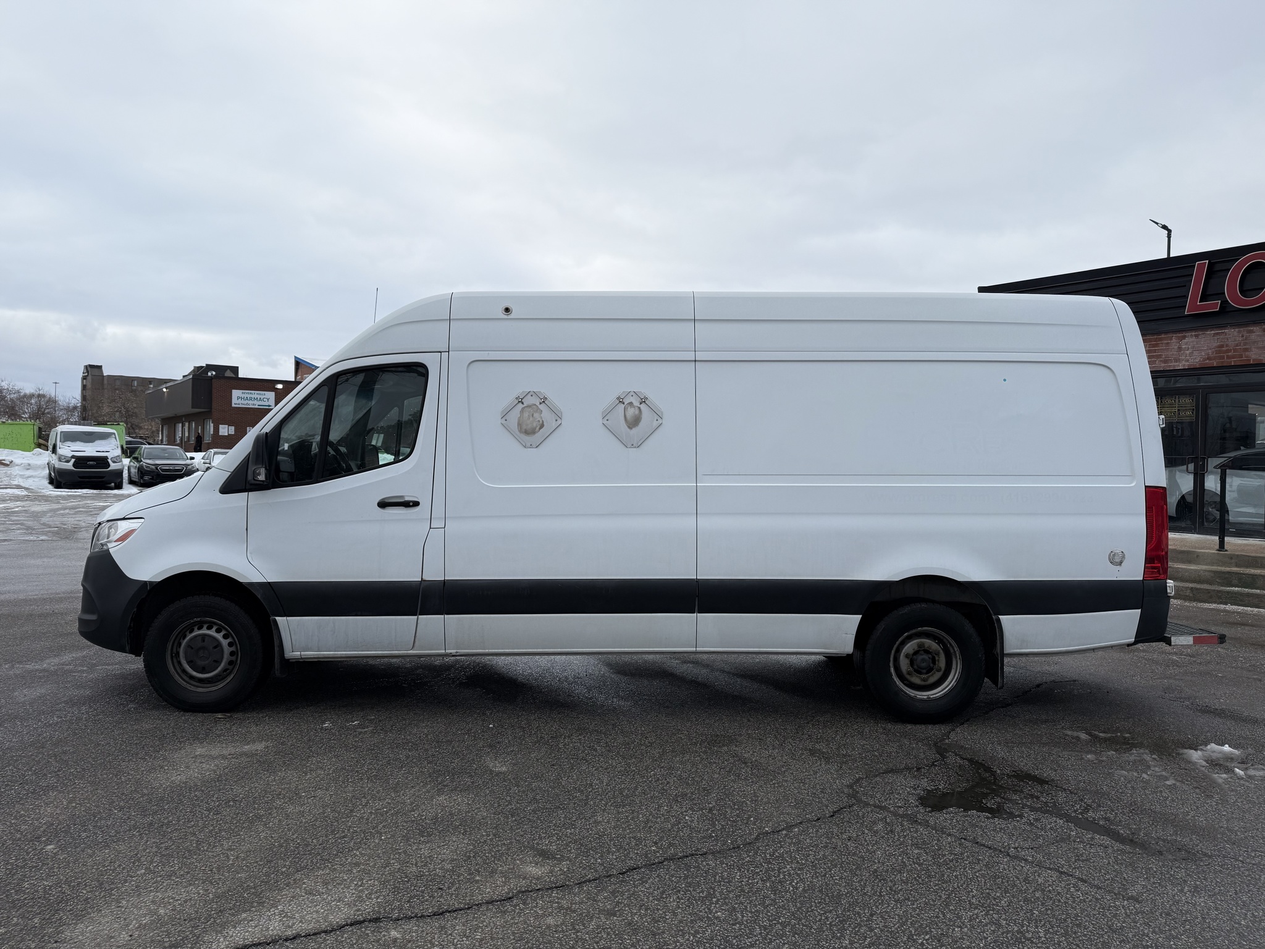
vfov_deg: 56.8
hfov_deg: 71.6
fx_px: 877
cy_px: 474
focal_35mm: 24
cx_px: 632
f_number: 1.78
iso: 80
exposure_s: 1/1250
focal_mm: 6.76
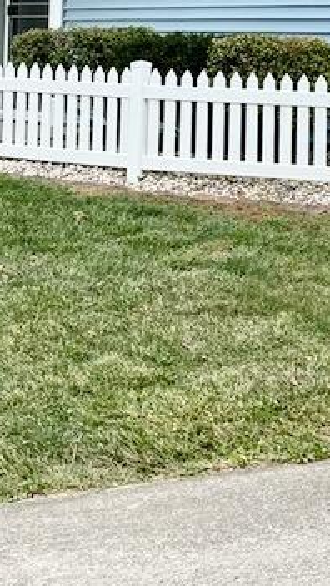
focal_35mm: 95
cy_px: -168
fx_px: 1478
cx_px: 288
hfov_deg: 12.7
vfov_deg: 20.6
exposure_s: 1/1174
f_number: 1.78
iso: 100
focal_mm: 6.76
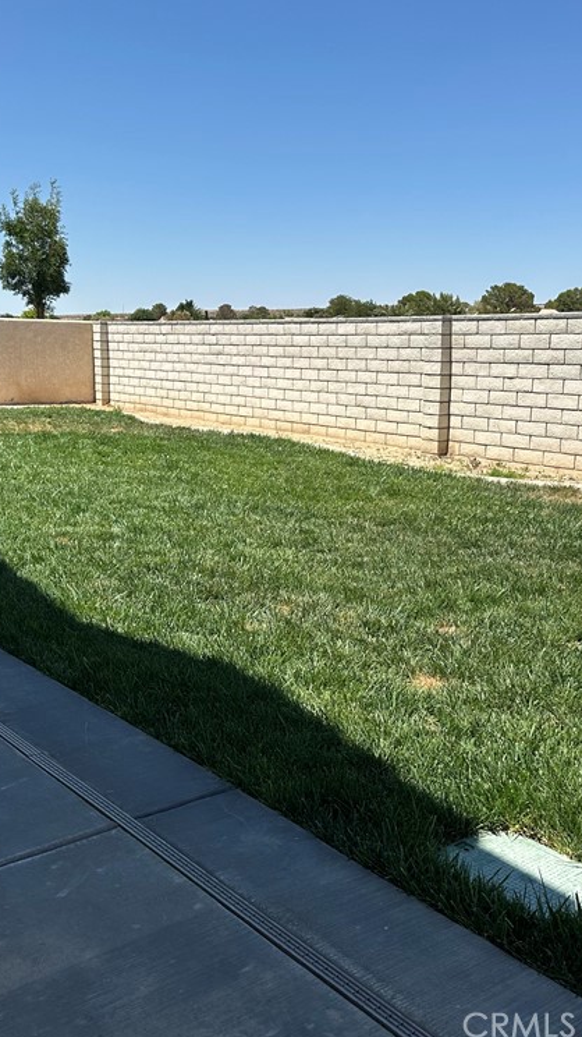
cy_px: 510
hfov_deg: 32.8
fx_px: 989
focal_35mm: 36
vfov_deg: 55.3
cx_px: 313
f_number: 1.78
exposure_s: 1/4762
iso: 80
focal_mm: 6.86
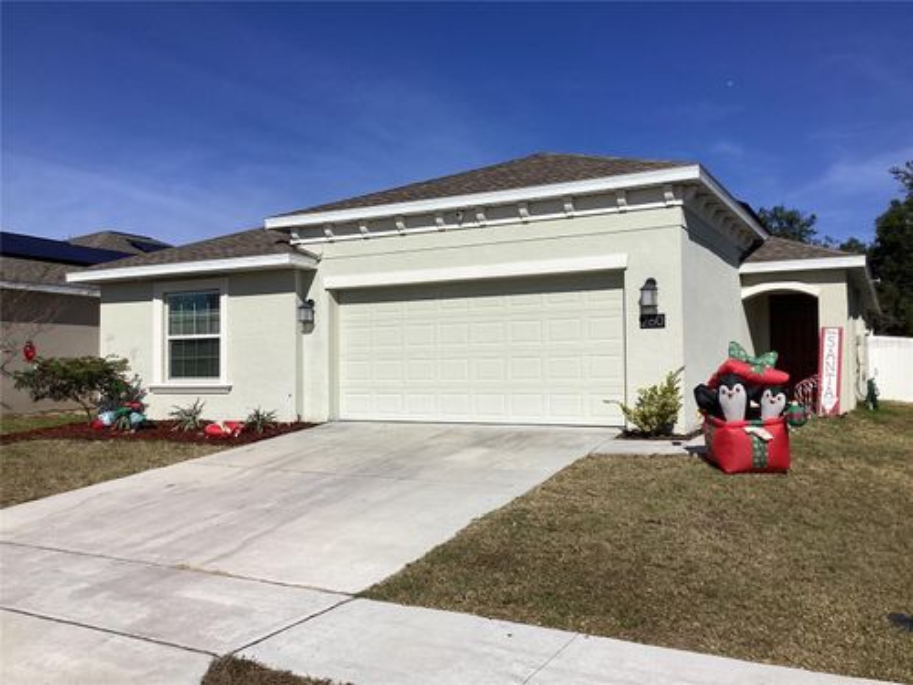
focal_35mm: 31
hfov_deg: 58.4
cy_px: 342
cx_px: 456
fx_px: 818
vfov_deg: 45.4
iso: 25
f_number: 2.4
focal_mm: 3.3
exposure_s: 1/4082
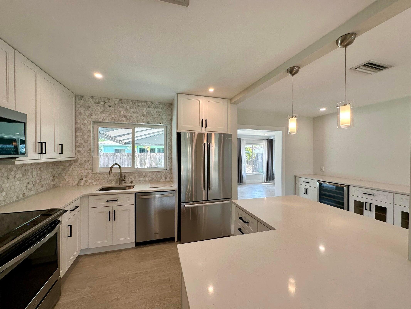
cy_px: 154
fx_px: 166
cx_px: 206
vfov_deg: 85.7
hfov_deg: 102.1
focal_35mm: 14
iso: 64
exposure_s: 1/120
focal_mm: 2.22
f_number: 2.2
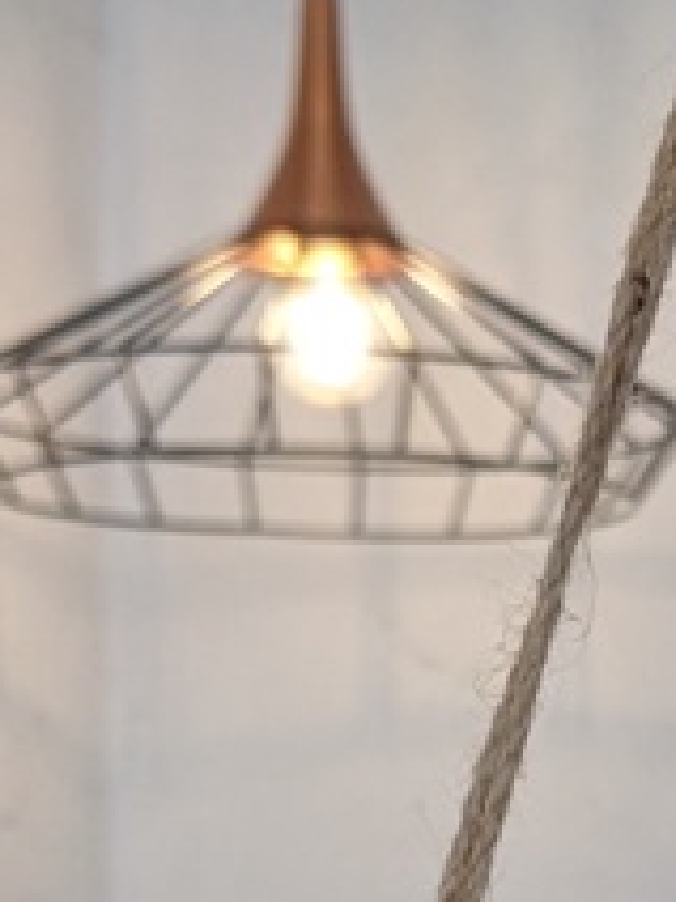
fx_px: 2656
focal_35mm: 102
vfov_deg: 18.5
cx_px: 829
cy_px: 987
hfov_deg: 14.0
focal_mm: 4.38
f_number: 1.73
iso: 81
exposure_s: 1/120
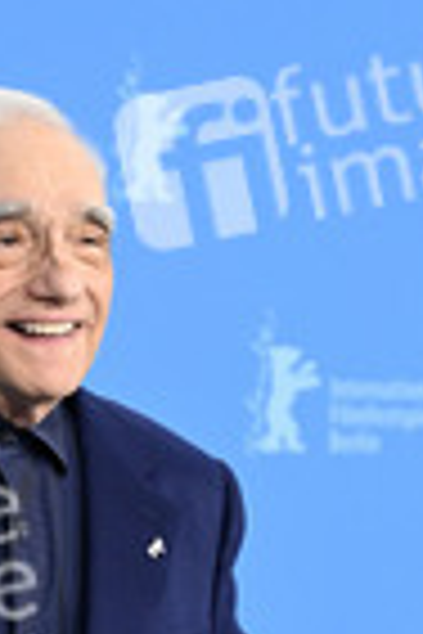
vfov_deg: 10.2
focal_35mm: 198
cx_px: -63
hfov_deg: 6.9
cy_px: 818
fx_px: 3489
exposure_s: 1/640
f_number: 4
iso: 3200
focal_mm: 70
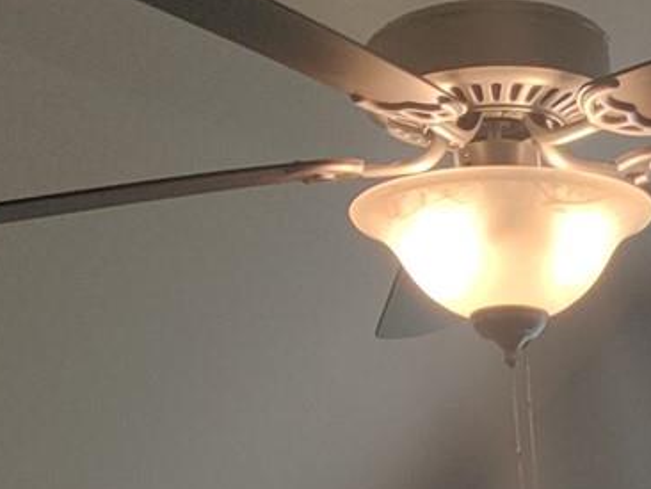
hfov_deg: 12.8
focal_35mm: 151
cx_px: 772
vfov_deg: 8.6
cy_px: 1337
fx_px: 2842
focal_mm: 4.75
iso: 100
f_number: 1.65
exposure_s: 1/208
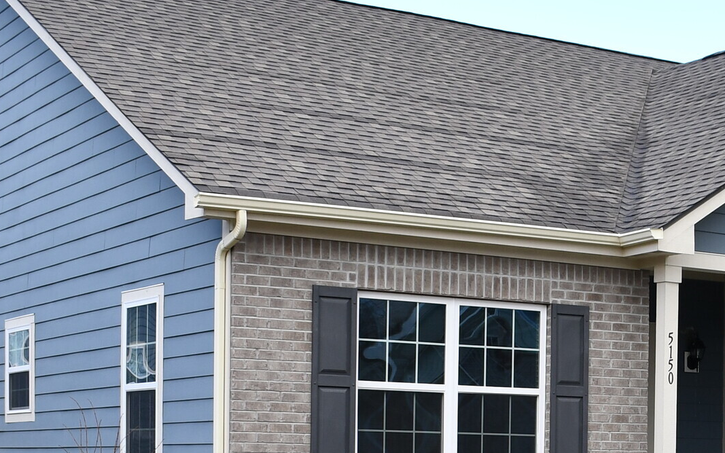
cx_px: 741
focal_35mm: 88
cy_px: 552
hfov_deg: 22.6
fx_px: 1739
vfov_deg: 14.4
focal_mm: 20
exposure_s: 1/250
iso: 200
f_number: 7.1
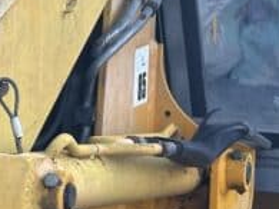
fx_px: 1788
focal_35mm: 222
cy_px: 150
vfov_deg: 6.7
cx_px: -227
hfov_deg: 8.6
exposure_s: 1/121
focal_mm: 6.86
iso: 50
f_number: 1.78
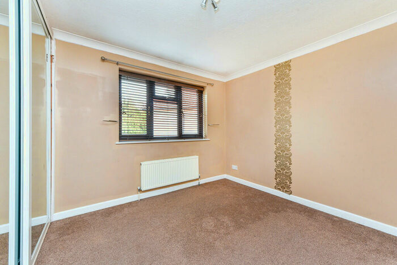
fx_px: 155
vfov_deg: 81.3
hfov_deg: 104.2
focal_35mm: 14
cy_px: 132
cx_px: 198
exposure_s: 1/6
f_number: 9
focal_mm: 14
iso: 250
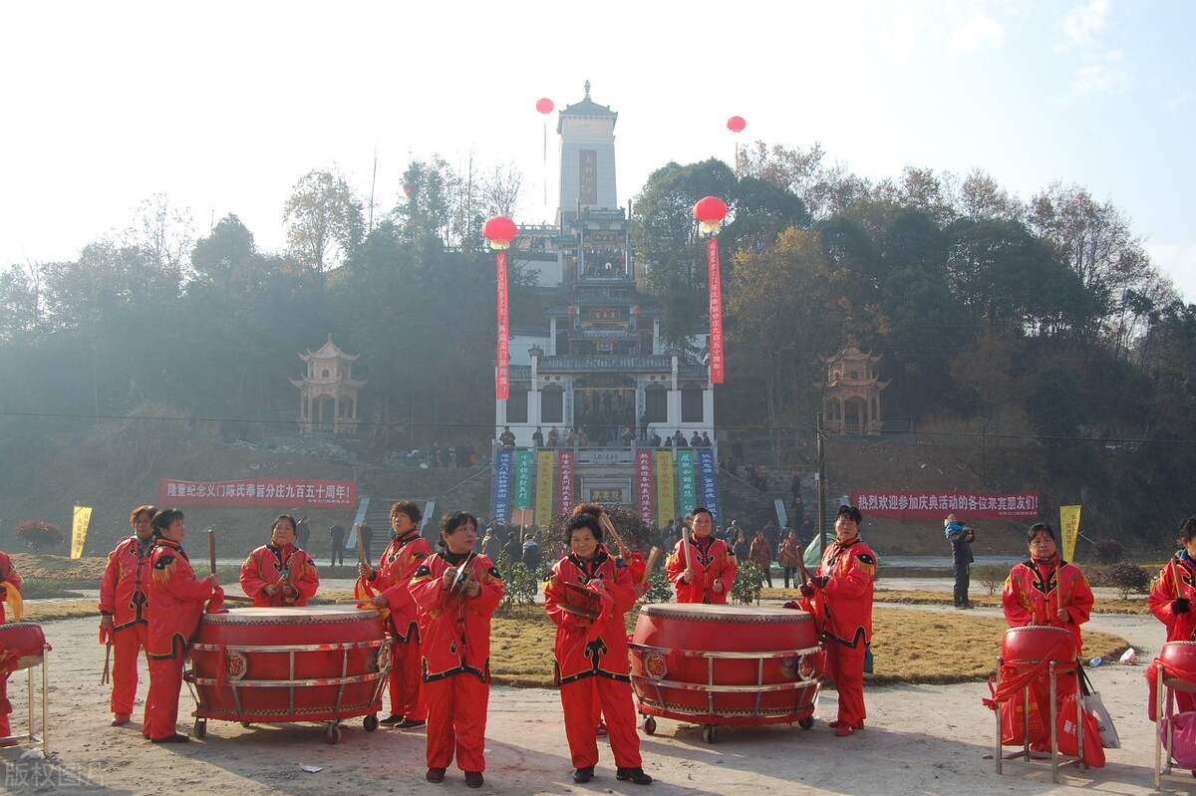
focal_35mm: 36
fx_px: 1195
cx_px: 598
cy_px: 398
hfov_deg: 53.2
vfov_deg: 36.8
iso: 200
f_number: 7.1
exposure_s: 1/200
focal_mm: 24
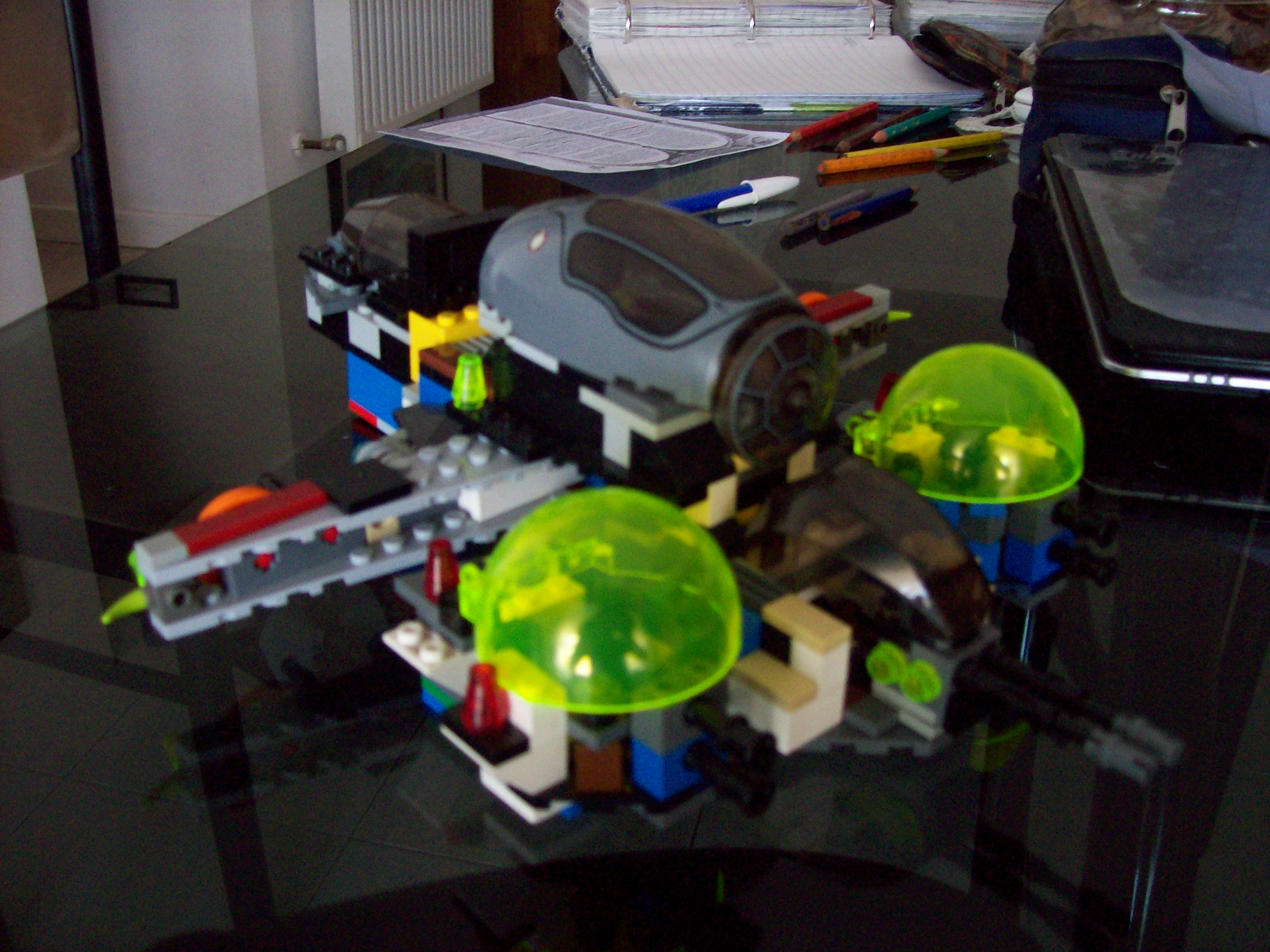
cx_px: 635
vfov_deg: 39.7
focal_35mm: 36
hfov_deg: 51.4
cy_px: 476
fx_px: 1321
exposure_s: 1/8
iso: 160
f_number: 2.7
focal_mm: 6
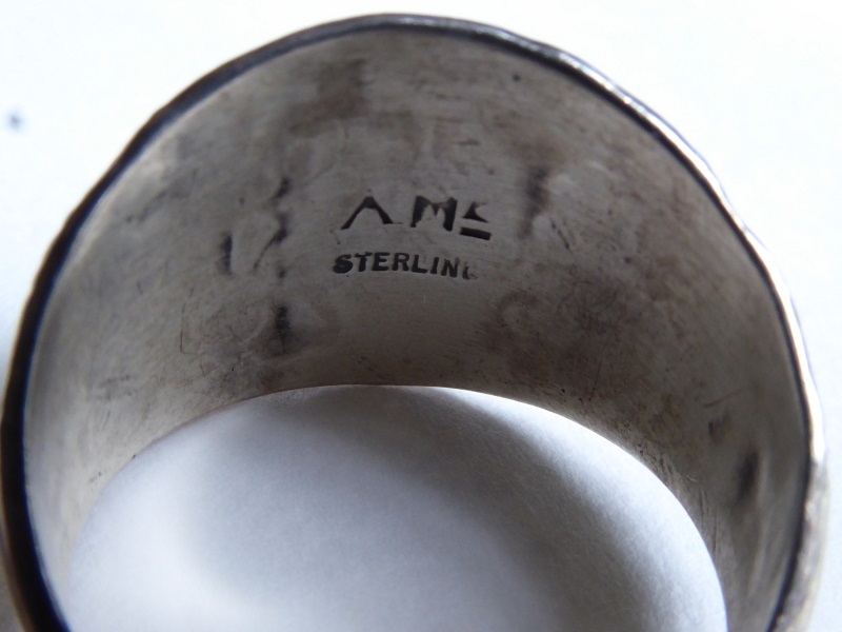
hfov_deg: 38.2
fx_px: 1216
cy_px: 316
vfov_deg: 29.1
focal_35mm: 50
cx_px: 421
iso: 400
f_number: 8
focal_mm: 9
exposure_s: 1/15
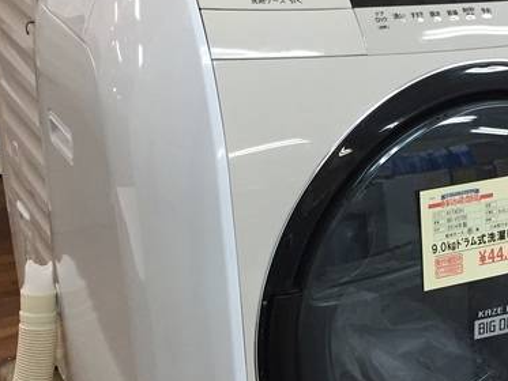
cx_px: 403
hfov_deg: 27.2
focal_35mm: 70
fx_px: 1028
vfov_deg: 20.8
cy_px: 311
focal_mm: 4.15
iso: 50
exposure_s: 1/30
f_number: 2.2
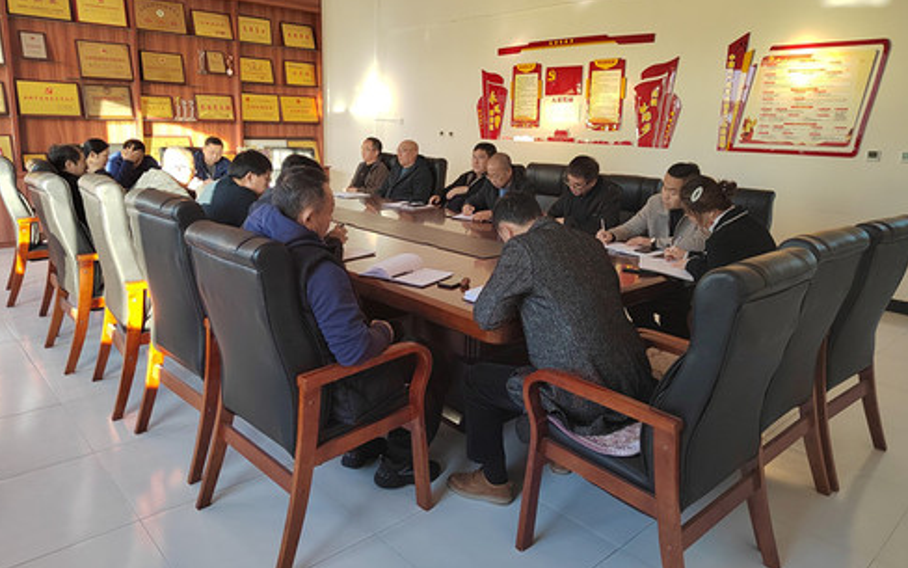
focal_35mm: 25
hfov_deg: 72.5
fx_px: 619
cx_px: 452
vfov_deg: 49.1
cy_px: 237
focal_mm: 5.52
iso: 434
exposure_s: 1/120
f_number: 1.9
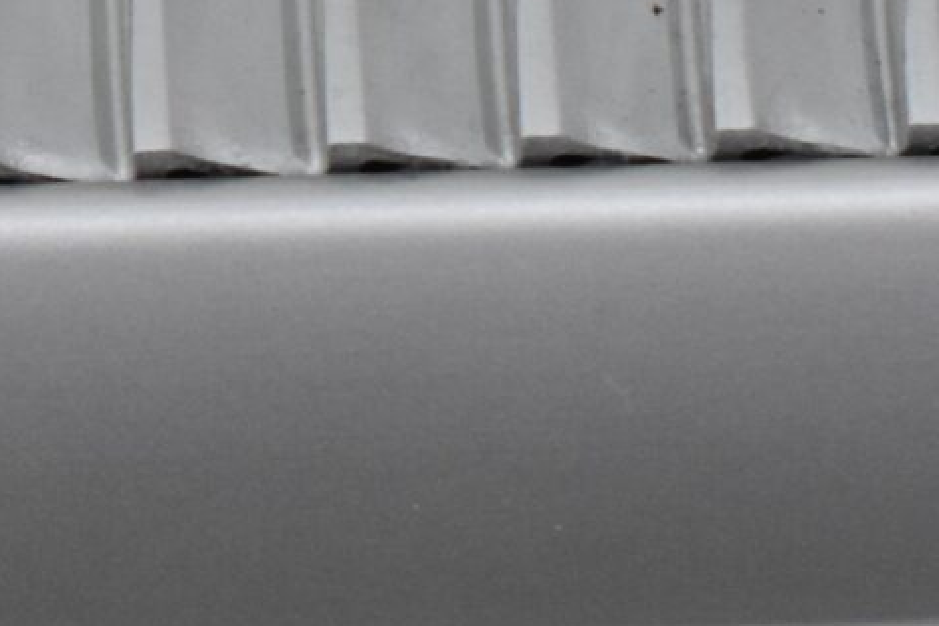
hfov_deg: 5.3
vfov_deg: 3.5
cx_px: -133
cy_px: 43
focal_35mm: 389
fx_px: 10146
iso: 800
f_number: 5.3
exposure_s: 1/250
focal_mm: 48
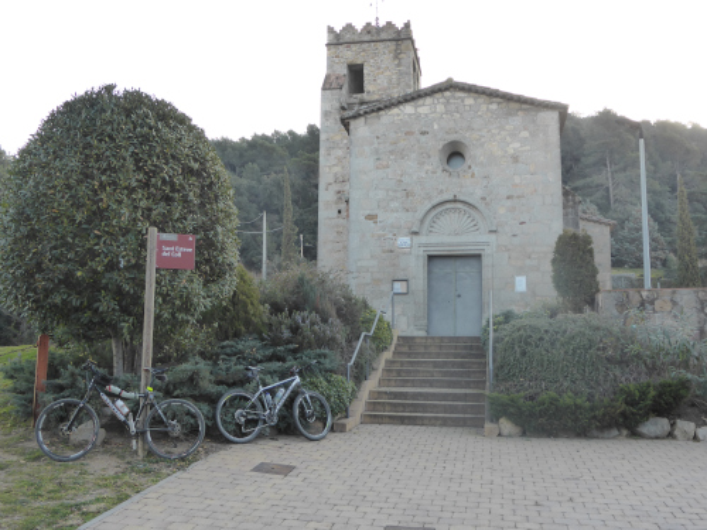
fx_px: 715
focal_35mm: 35
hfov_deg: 52.6
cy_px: 265
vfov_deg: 40.7
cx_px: 354
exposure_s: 1/160
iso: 200
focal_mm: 6.1
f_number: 3.7
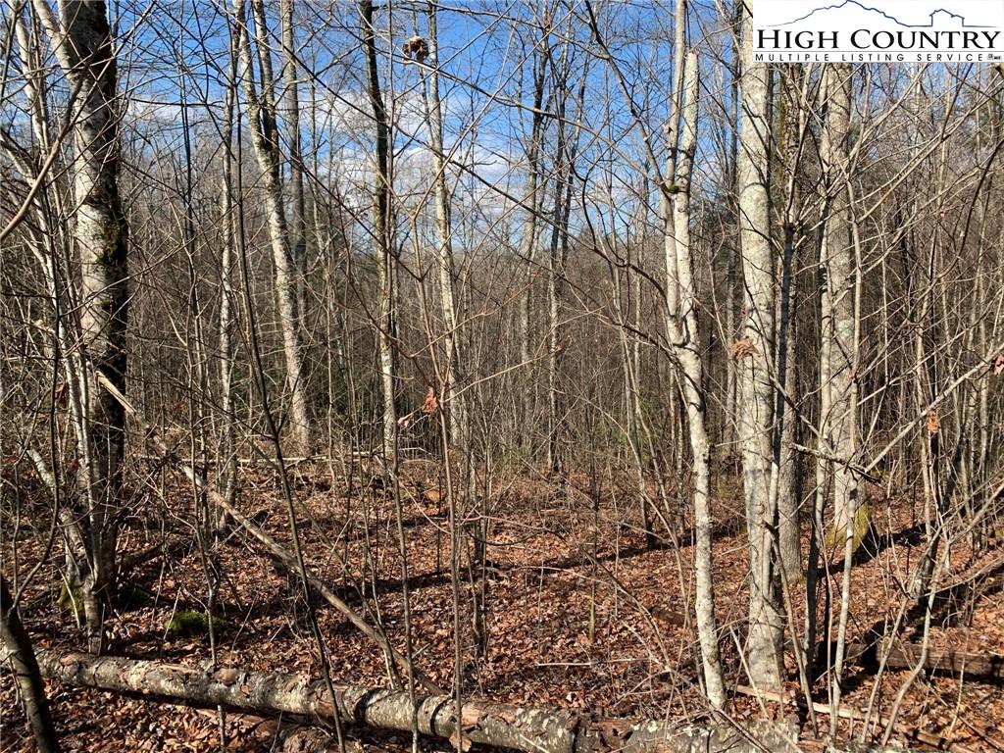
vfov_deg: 53.1
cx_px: 502
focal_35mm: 26
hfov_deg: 67.3
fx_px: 754
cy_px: 376
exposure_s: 1/1011
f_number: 1.8
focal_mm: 4.25
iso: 25
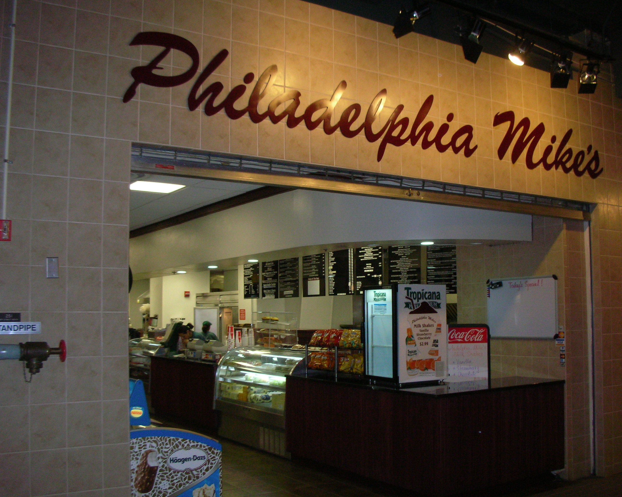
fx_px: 681
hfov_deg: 49.1
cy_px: 250
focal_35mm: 37
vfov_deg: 40.1
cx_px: 329
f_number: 3
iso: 125
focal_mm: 5.8
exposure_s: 1/60.1
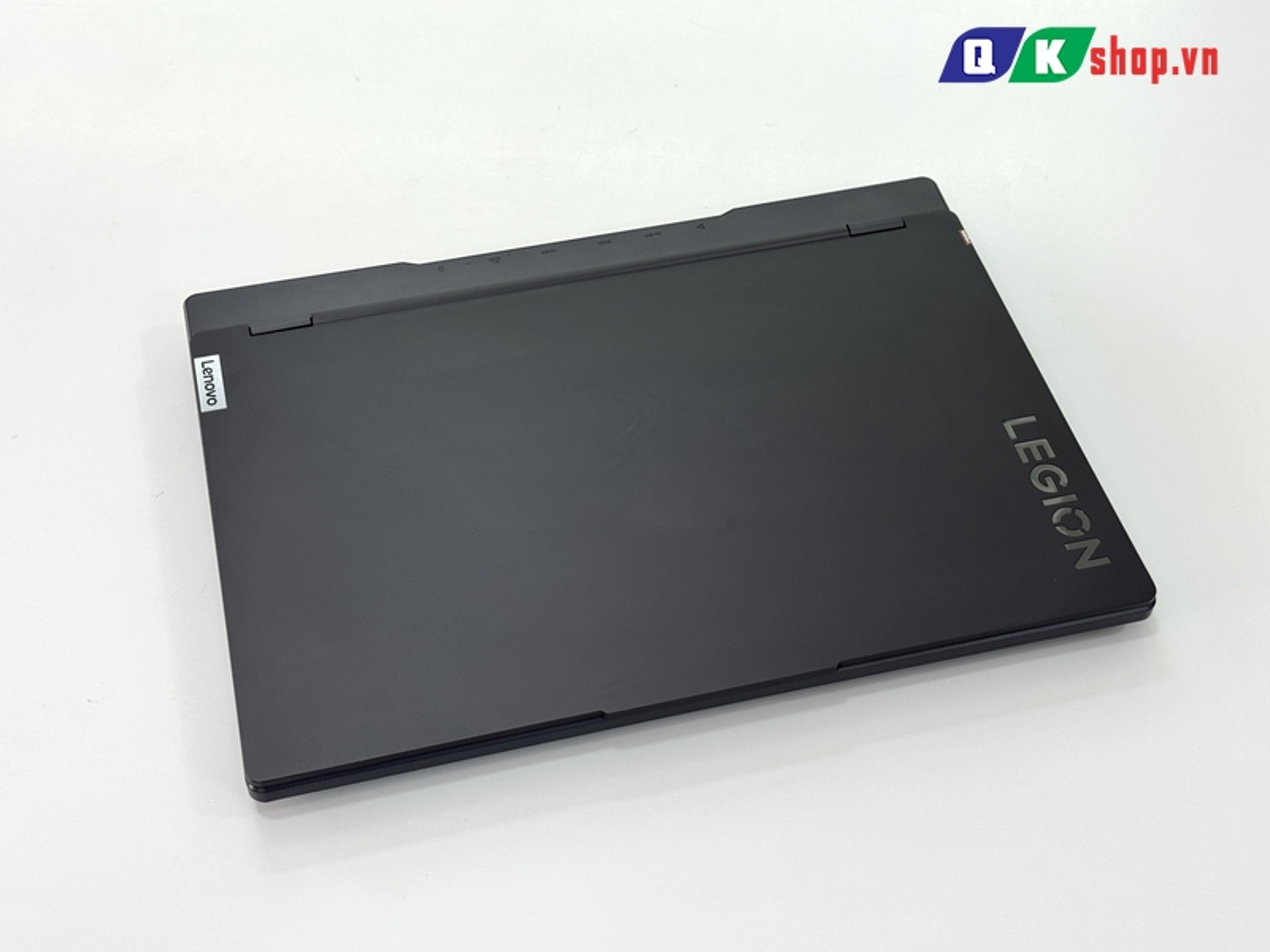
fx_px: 1761
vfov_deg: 30.3
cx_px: 635
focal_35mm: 48
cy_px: 476
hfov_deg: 39.7
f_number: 1.78
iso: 50
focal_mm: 6.76
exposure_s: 1/100
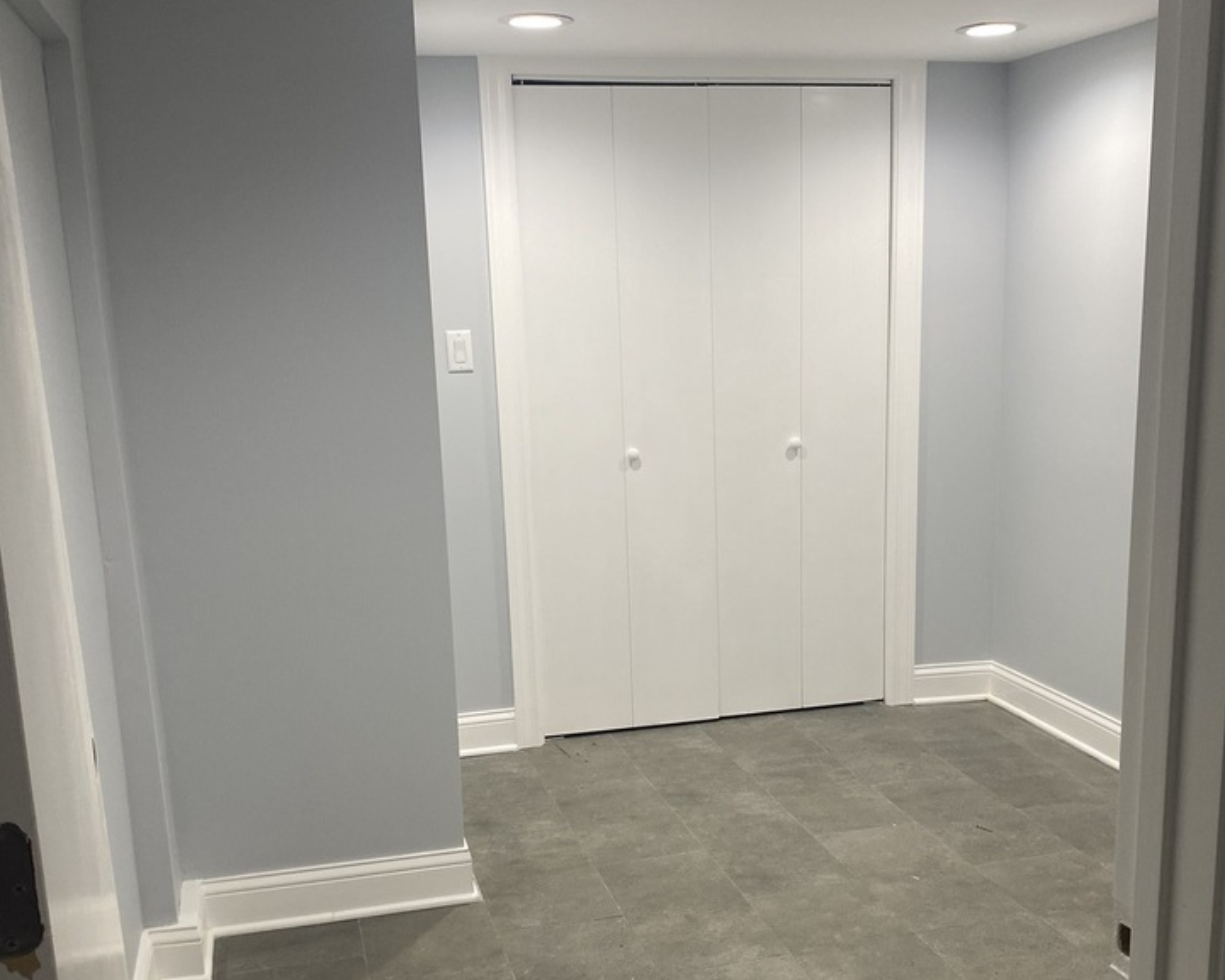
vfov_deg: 38.9
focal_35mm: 38
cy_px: 627
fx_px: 1378
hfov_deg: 47.9
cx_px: 639
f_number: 1.8
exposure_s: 1/60
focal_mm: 4.25
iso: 80
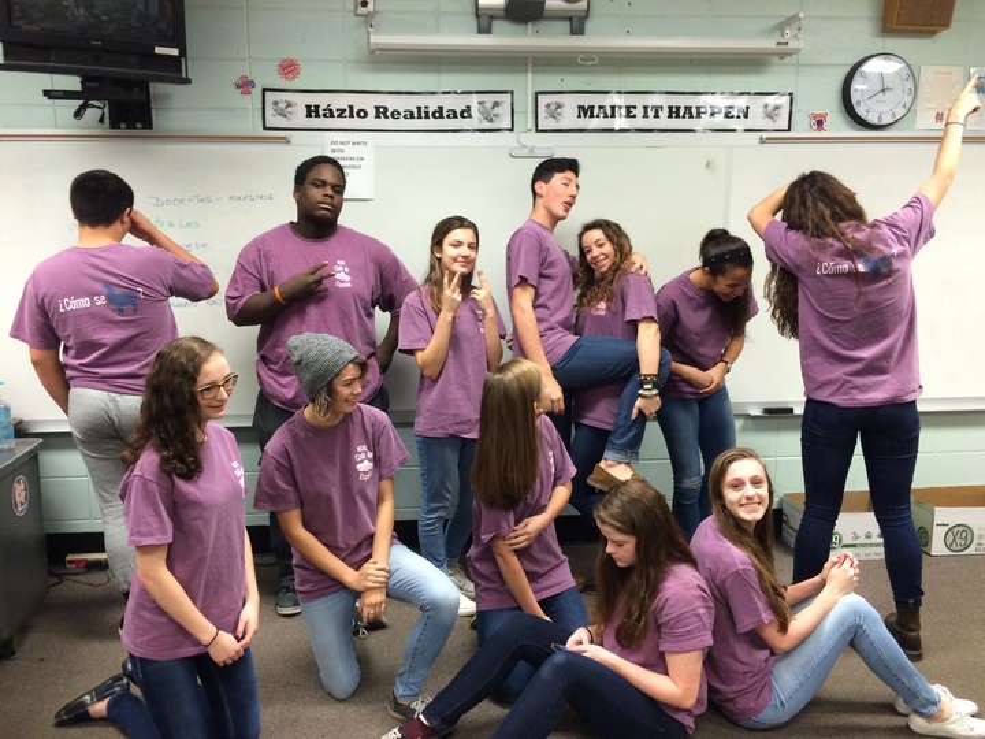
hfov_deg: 61.7
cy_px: 370
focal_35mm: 29
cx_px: 492
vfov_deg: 48.2
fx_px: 825
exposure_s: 1/30
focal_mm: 4.15
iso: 160
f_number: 2.2
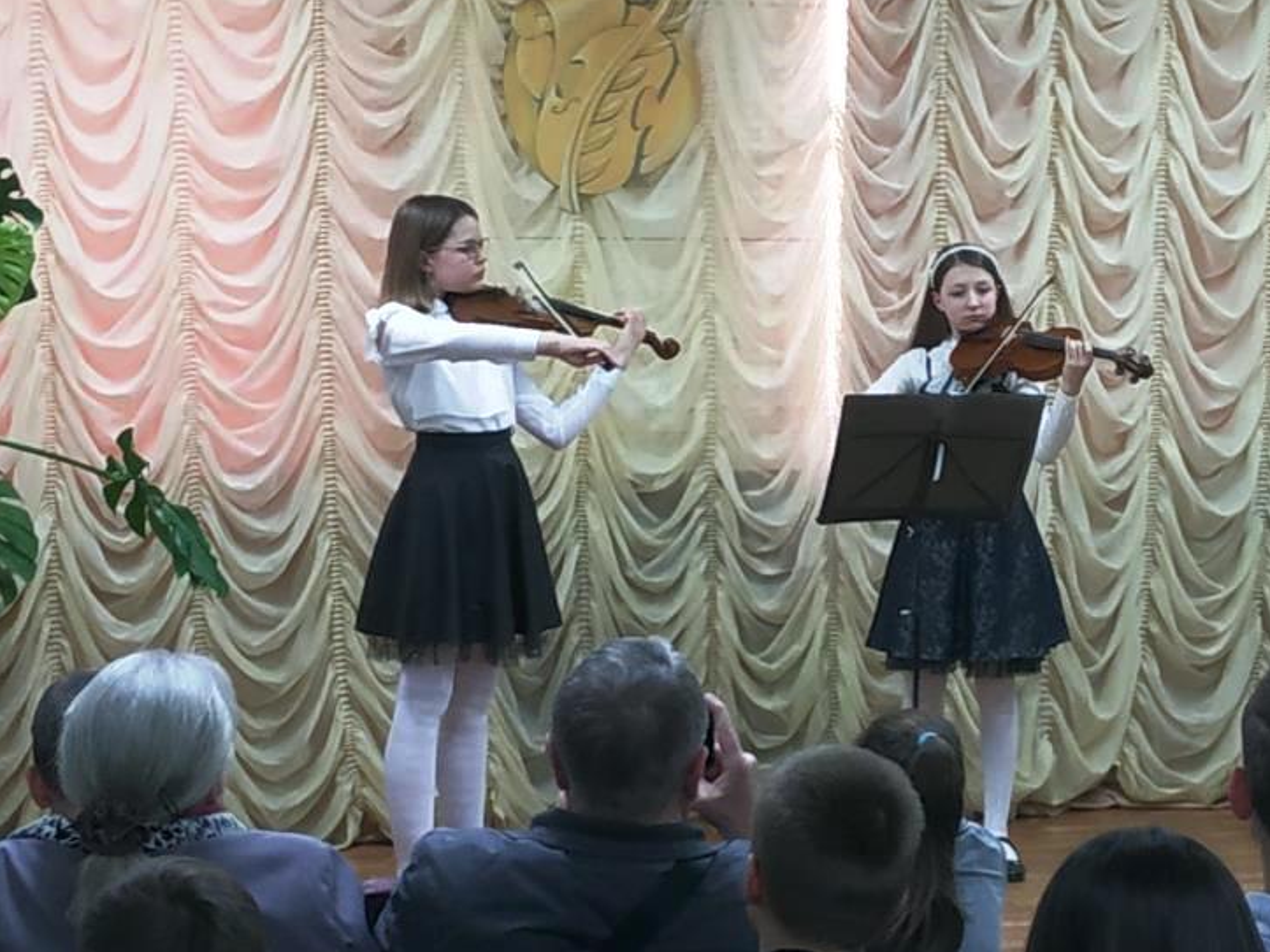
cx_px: 785
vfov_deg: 41.7
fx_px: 1247
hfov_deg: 53.4
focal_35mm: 34
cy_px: 406
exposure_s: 1/25
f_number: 1.9
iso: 250
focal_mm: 3.94
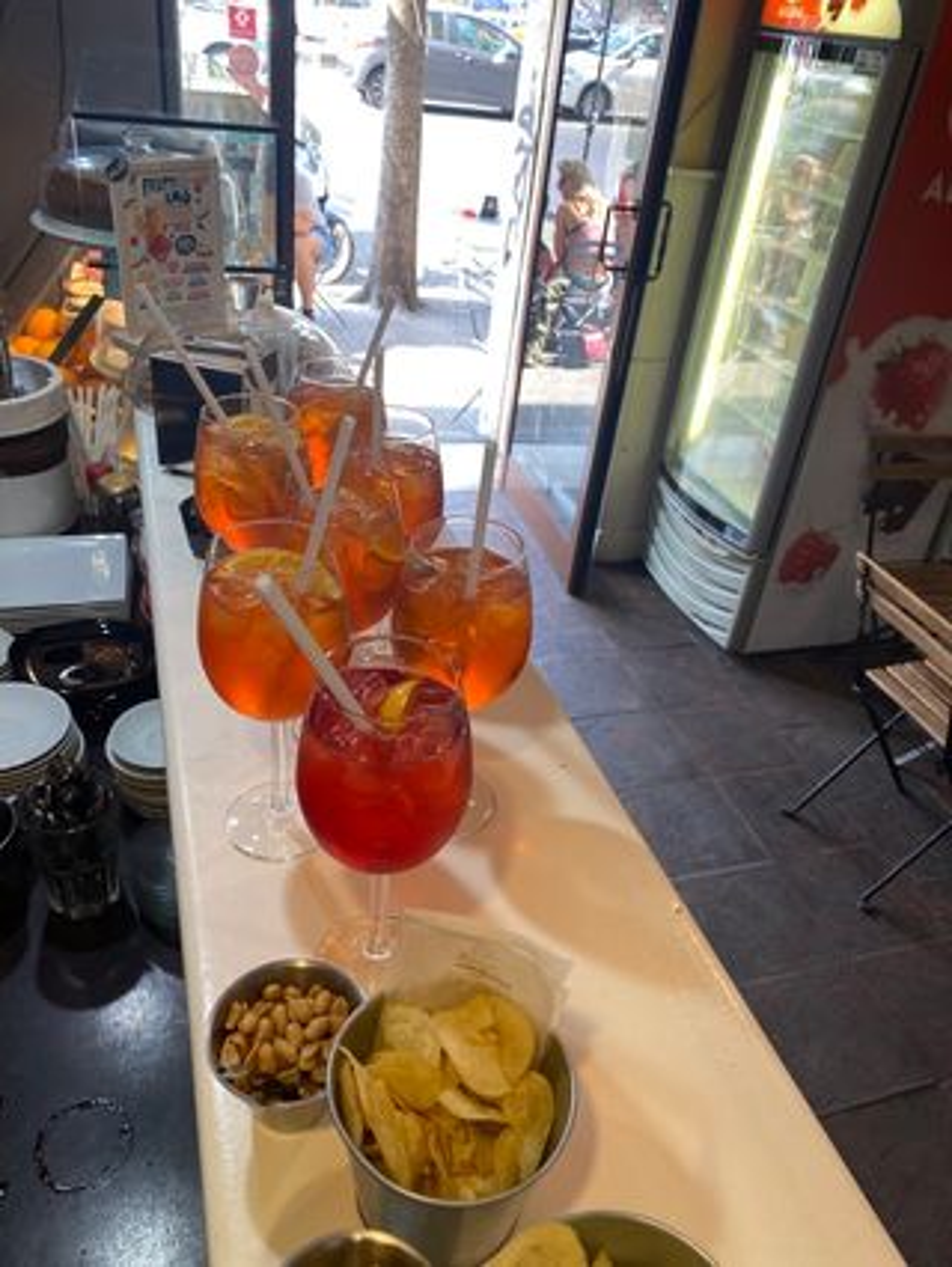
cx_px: 476
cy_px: 634
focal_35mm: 26
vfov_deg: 67.3
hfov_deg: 53.1
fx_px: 952
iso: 80
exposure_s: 1/100
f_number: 1.8
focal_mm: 4.25
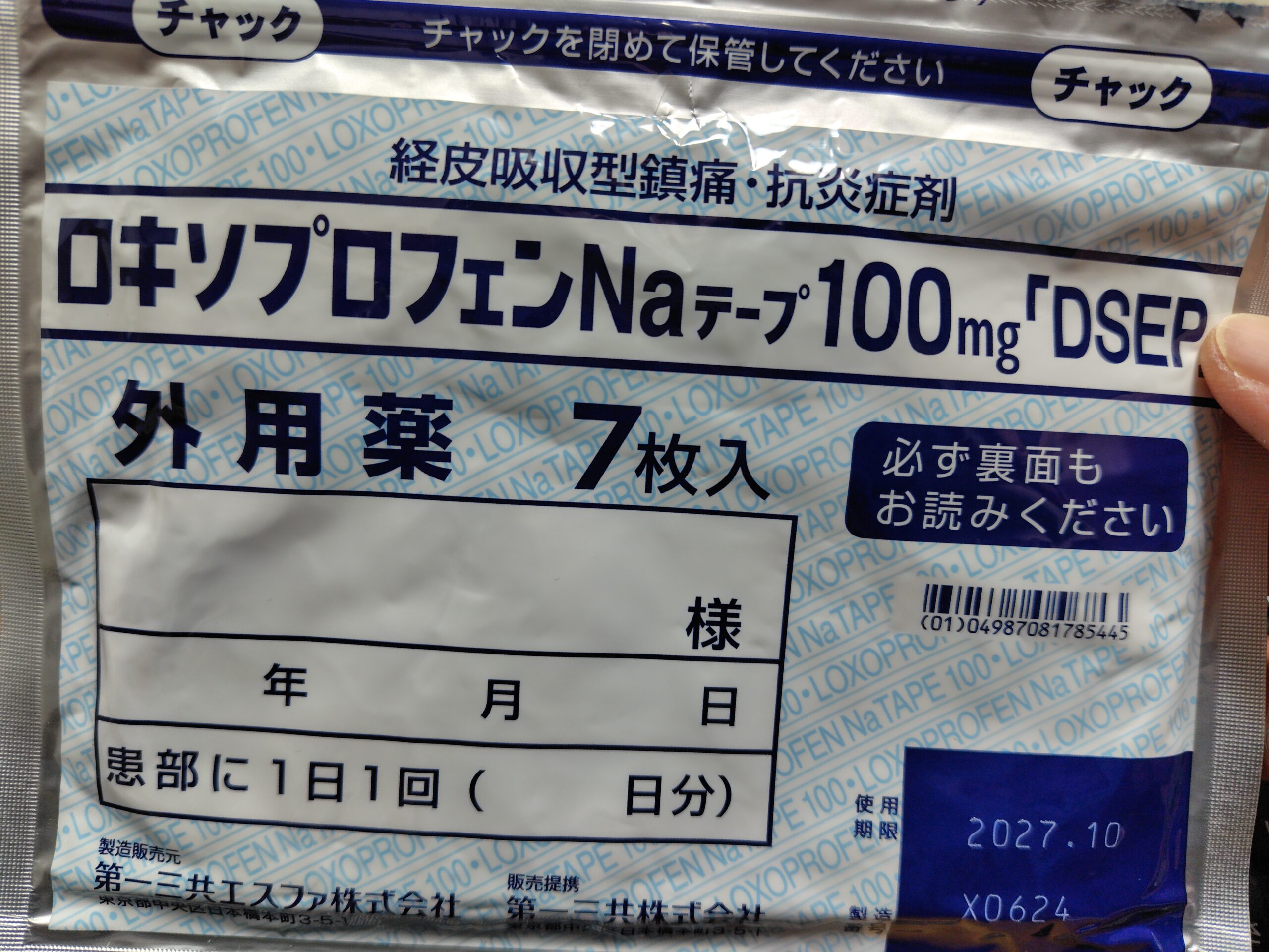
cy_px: 476
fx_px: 843
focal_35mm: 23
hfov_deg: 73.9
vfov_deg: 58.9
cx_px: 634
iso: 153
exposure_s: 1/60
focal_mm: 5.6
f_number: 1.9
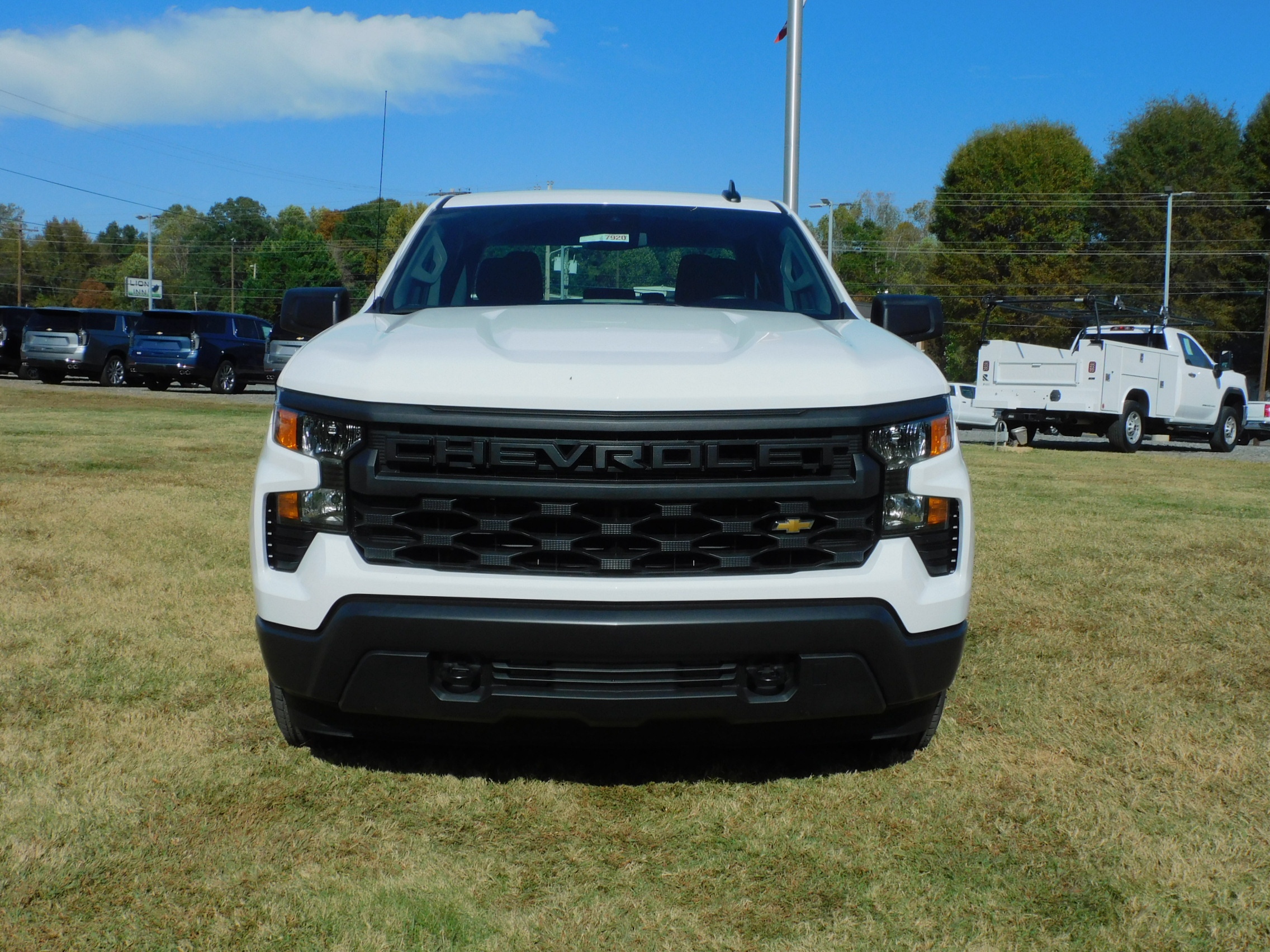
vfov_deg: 40.7
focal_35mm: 35
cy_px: 476
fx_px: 1284
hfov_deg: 52.6
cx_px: 635
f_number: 5.3
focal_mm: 6.3
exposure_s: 1/1600
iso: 125
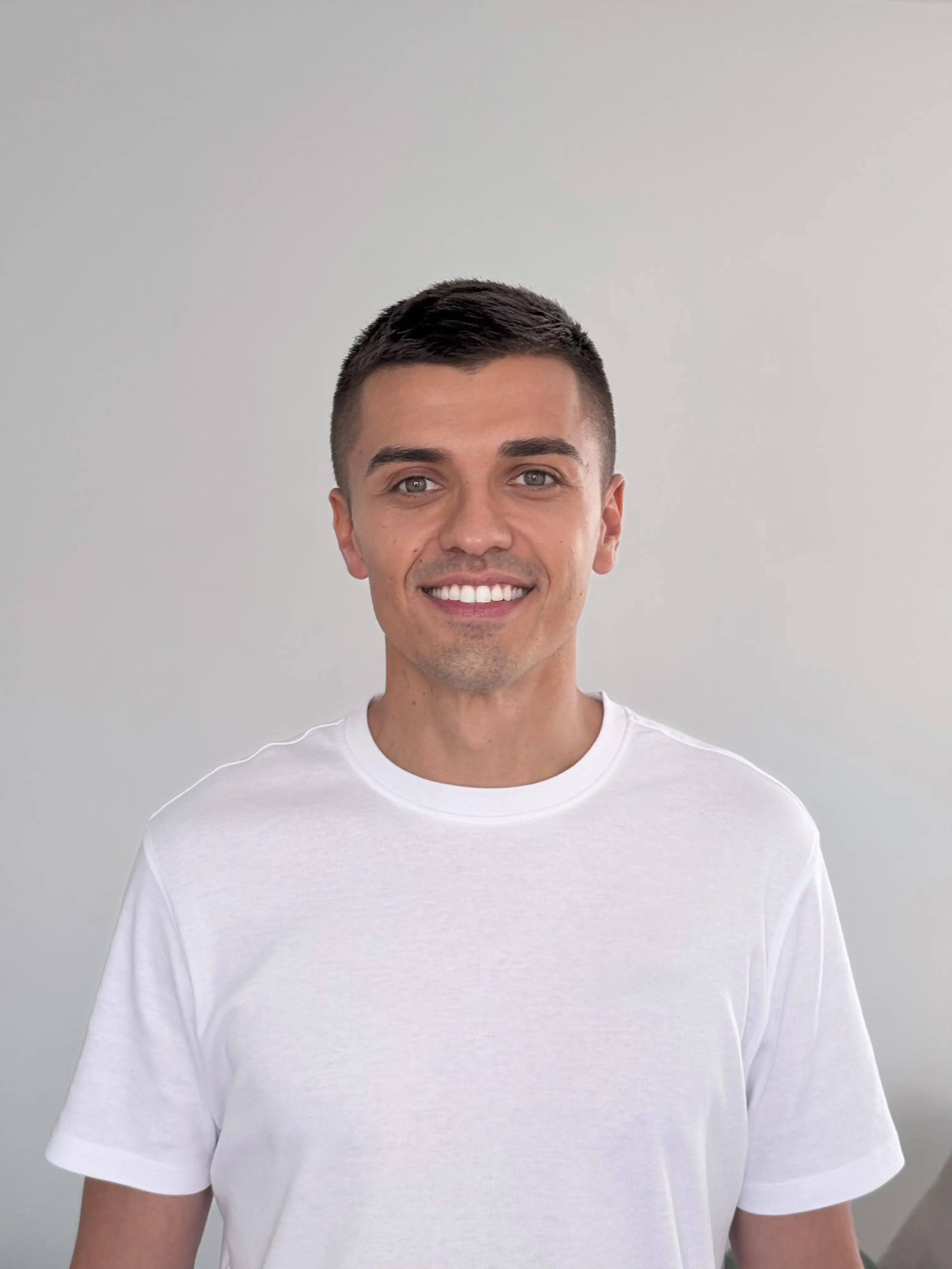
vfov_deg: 39.7
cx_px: 476
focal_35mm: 48
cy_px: 634
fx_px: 1760
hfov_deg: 30.3
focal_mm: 6.76
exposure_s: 1/101
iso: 100
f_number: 1.78
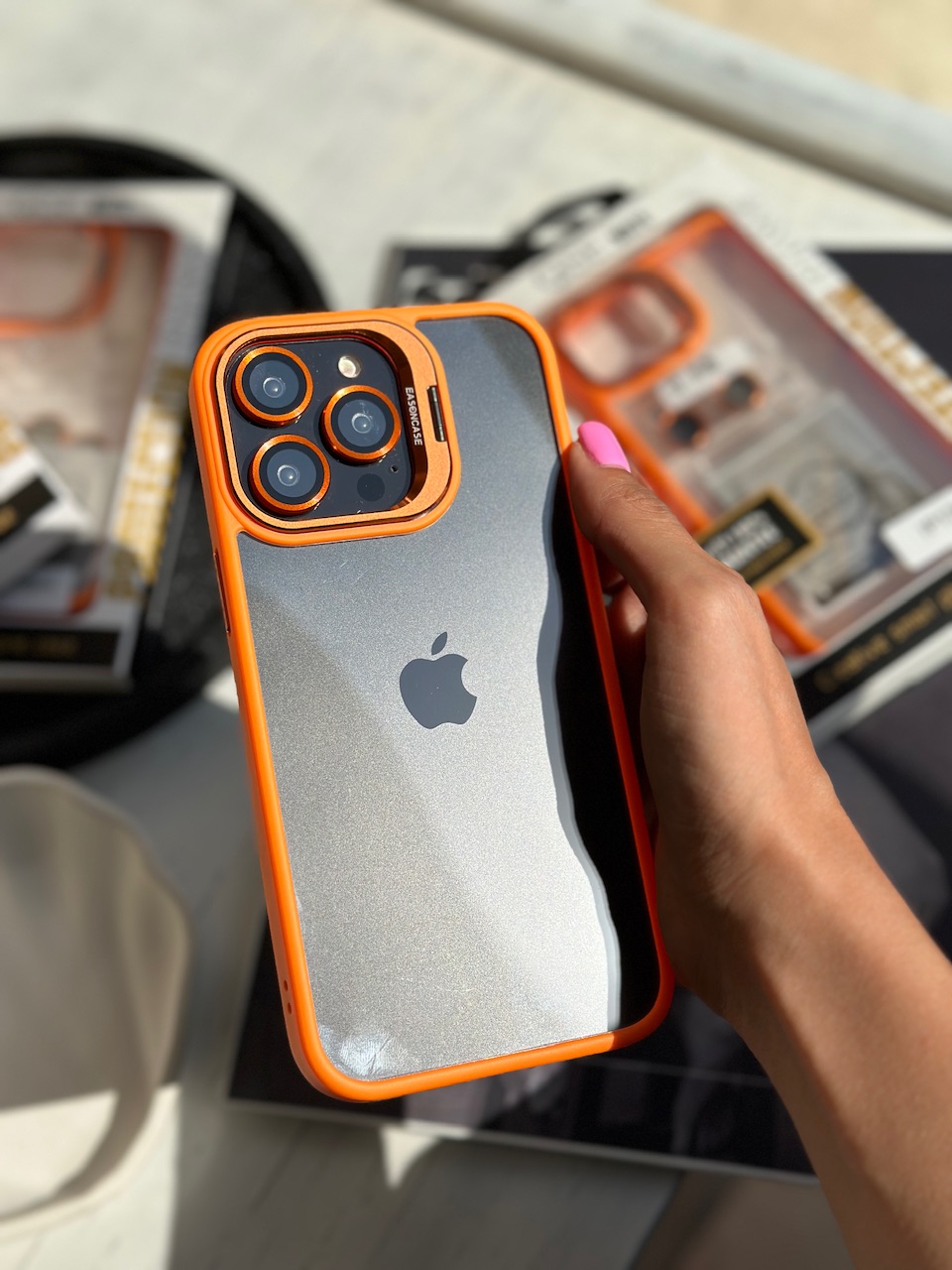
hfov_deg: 30.3
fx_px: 1760
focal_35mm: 48
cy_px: 635
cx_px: 476
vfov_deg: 39.7
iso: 100
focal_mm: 6.86
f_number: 1.78
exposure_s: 1/8197
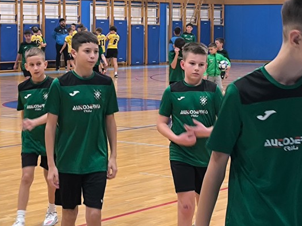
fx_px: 916
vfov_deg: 14.1
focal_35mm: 105
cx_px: 162
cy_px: 76
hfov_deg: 18.7
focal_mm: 6.14
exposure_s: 1/50
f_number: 1.65
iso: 500
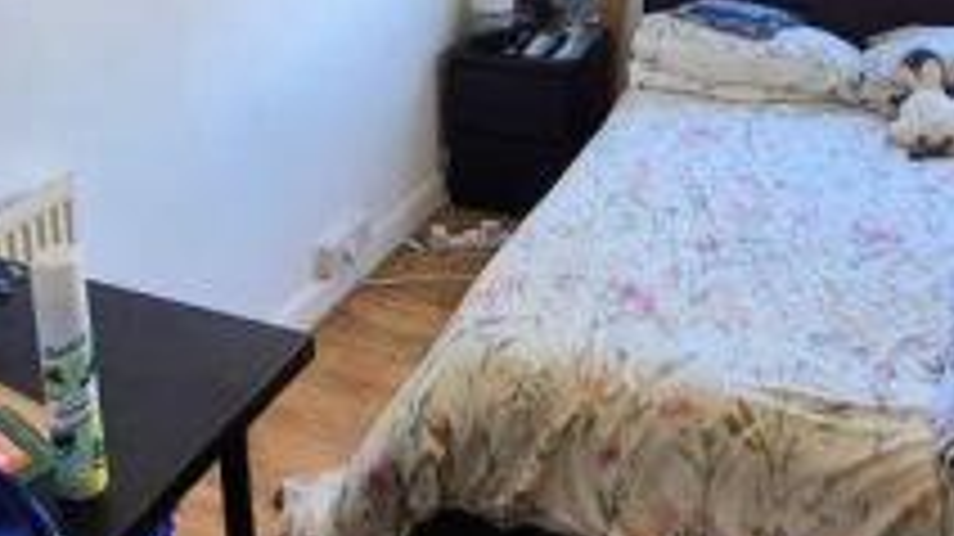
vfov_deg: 28.5
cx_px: 407
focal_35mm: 39
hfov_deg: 51.4
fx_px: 986
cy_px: -2
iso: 50
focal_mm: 2.2
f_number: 2.2
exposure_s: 1/92
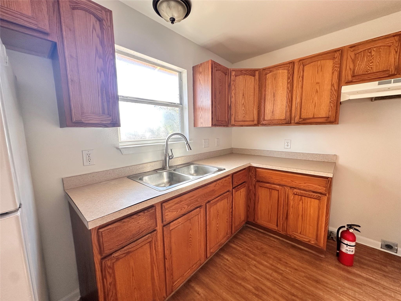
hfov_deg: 102.1
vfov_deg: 85.7
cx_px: 200
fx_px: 162
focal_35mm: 14
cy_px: 150
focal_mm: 2.22
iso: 160
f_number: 2.2
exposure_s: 1/60
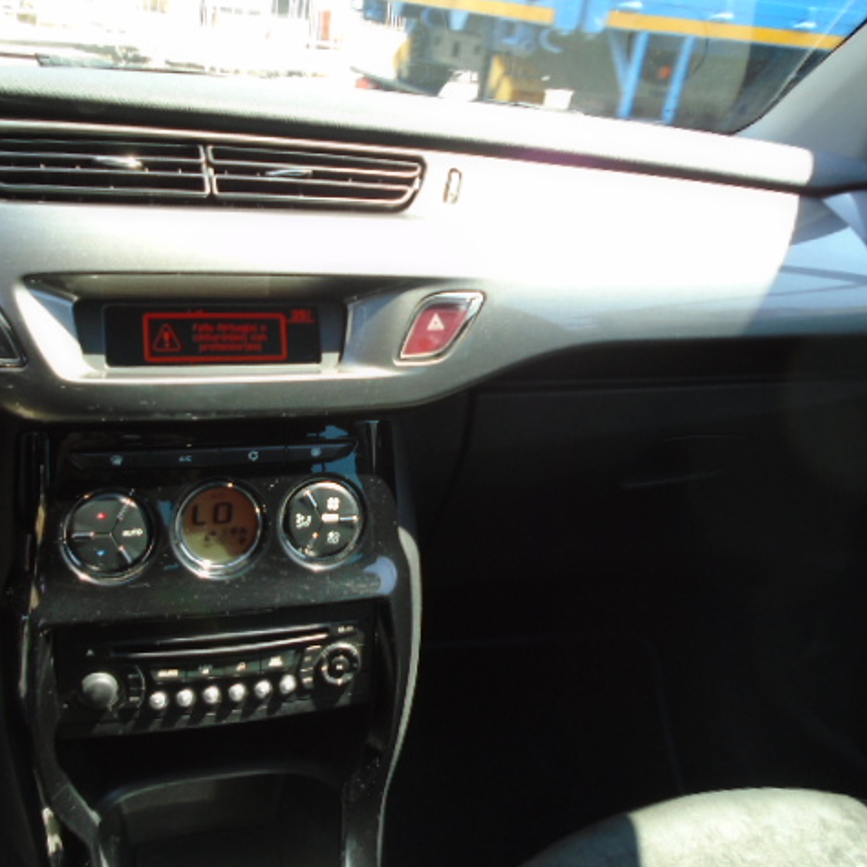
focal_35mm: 31
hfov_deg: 52.1
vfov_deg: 52.5
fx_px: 878
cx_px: 338
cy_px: 434
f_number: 3.2
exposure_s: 1/125
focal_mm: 4.6
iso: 100
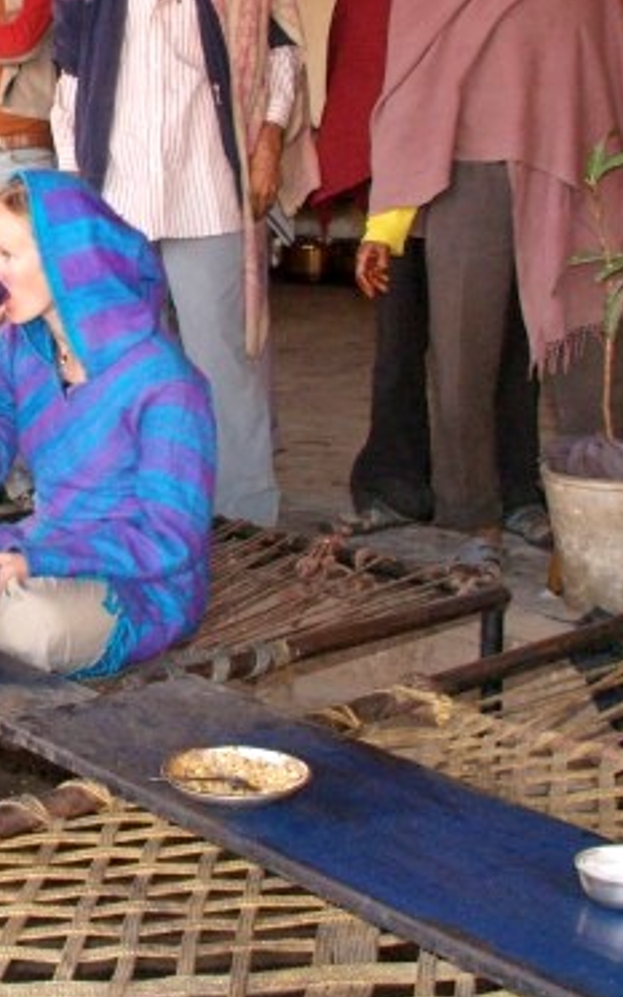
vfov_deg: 34.5
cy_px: 416
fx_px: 1603
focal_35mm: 59
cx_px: -75
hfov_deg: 20.8
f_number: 5.6
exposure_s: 1/60
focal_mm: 18
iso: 1600
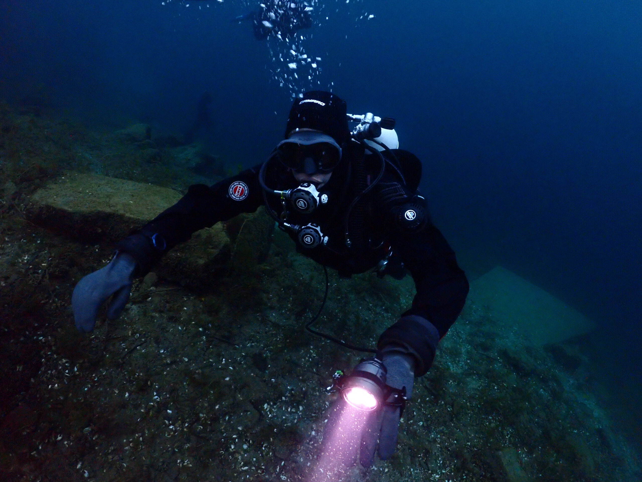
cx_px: 321
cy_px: 241
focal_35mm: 25
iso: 1000
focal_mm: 4.5
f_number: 2.8
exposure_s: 1/60
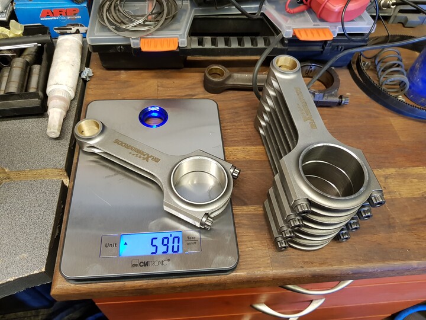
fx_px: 320
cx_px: 213
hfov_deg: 67.3
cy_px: 160
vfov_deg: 53.1
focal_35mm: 26
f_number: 1.7
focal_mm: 4.2
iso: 160
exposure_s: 1/30
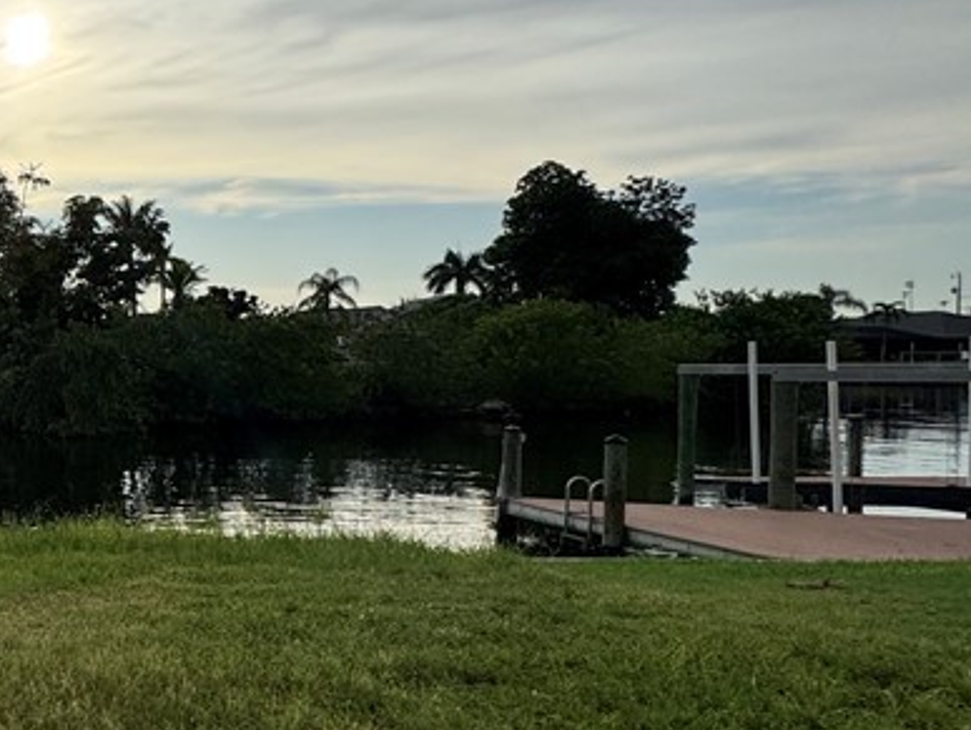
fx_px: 1039
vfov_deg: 38.7
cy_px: 379
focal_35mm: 37
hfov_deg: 36.9
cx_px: -223
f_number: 2.2
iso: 50
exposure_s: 1/2494
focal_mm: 2.22
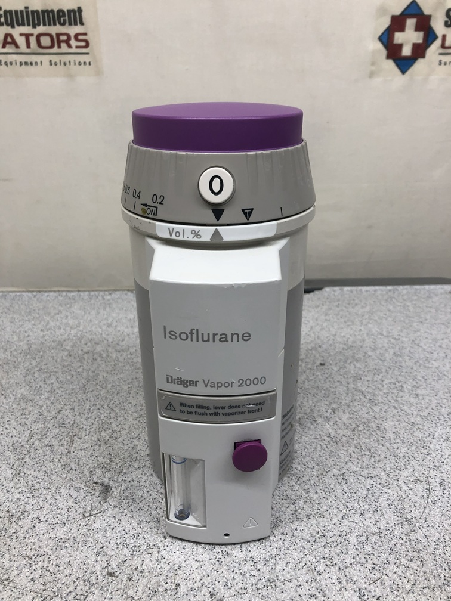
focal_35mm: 28
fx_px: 486
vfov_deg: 63.4
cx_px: 226
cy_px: 300
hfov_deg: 49.7
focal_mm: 3.99
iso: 64
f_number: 1.8
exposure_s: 1/120
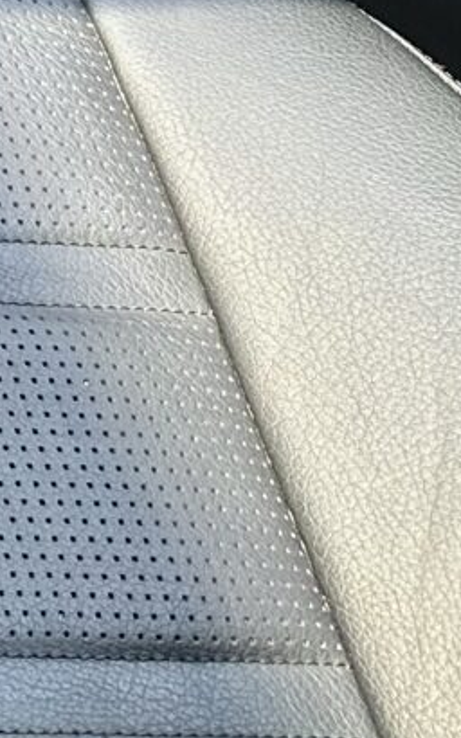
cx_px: -1686
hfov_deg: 6.1
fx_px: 3198
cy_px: -974
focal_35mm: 159
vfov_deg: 11.2
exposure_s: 1/121
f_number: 1.78
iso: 50
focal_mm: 6.86
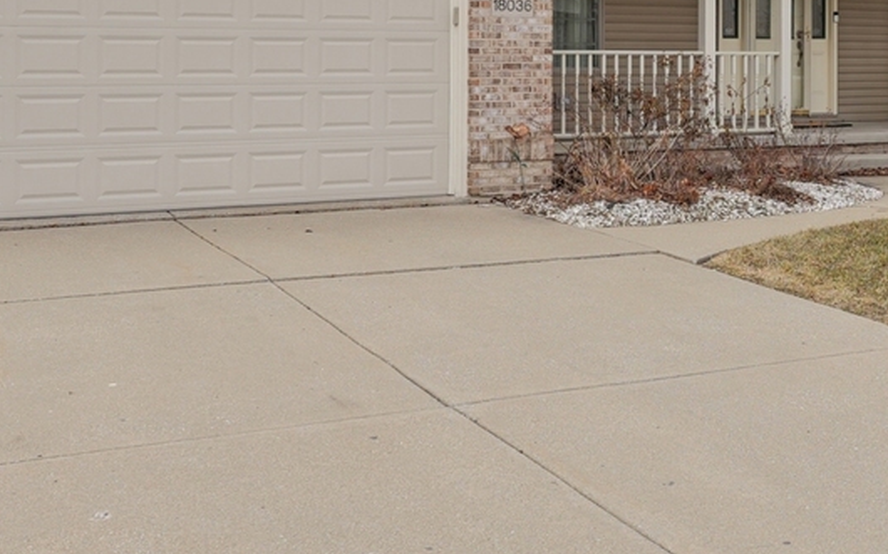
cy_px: -15
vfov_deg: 23.3
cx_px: 631
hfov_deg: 37.5
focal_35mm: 53
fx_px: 1282
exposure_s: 1/640
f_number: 4
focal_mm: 17
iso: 100
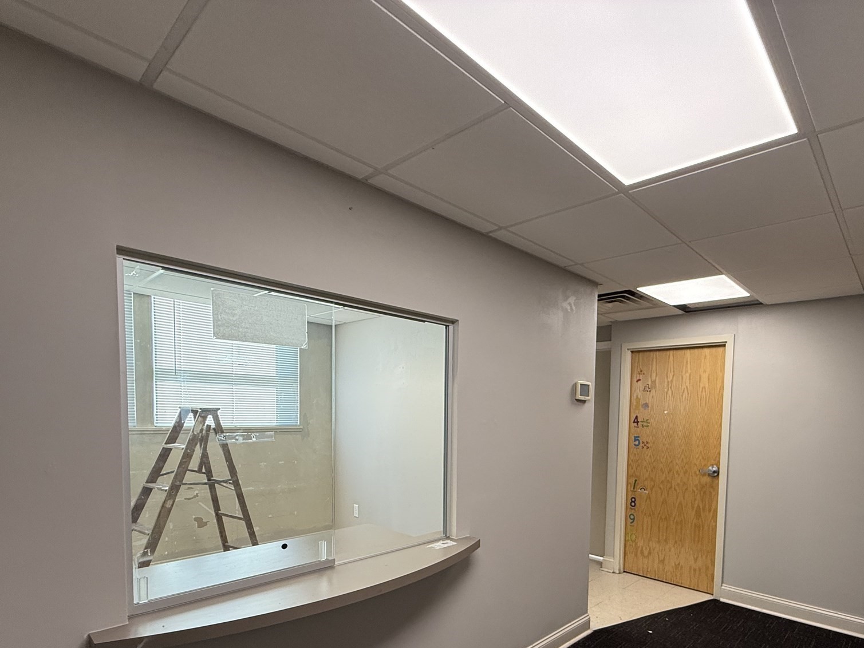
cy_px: 439
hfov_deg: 82.7
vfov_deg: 66.6
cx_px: 550
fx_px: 474
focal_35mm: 19
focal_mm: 2.22
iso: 160
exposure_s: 1/120
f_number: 2.2
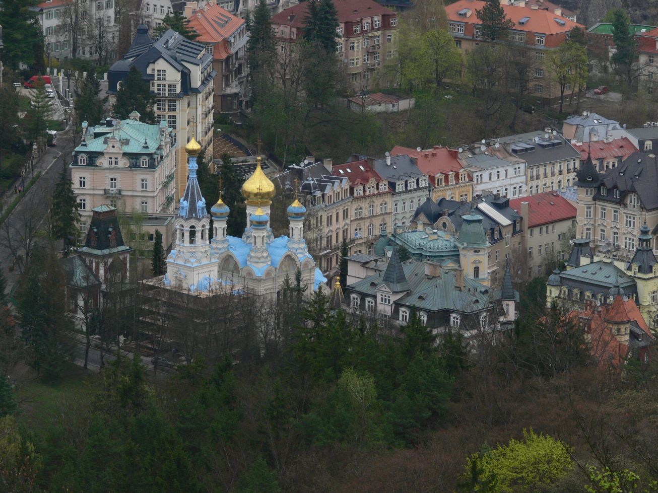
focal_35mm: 214
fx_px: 4067
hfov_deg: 9.2
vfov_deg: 6.9
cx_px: 329
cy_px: 246
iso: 100
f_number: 5.6
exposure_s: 1/160
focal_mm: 45.2
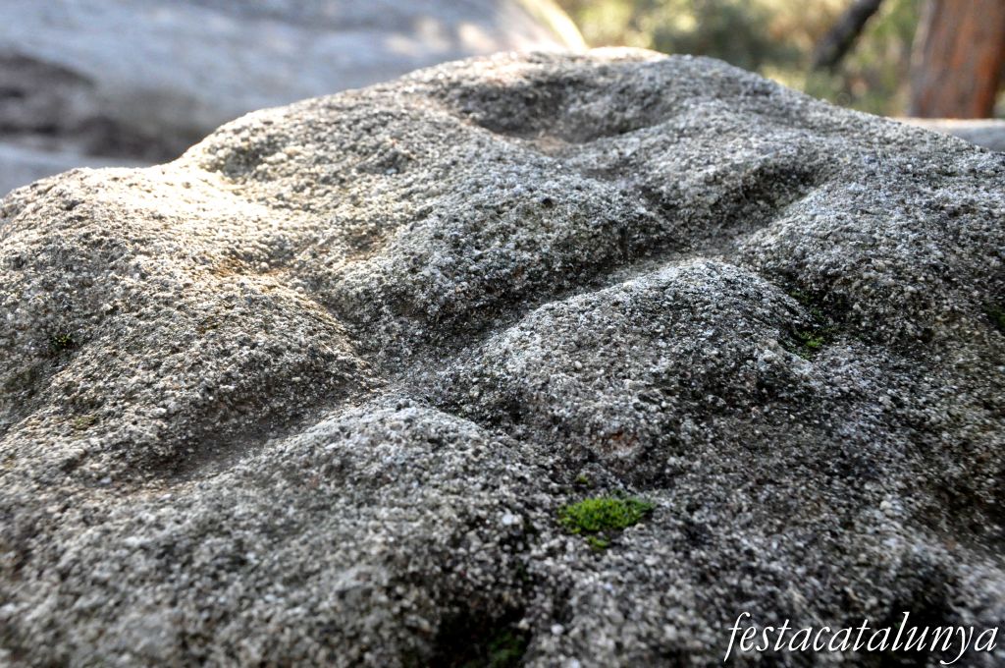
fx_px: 1464
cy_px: 334
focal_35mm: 52
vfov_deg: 25.7
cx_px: 502
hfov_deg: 37.9
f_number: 9
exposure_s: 1/320
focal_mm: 35
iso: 3200
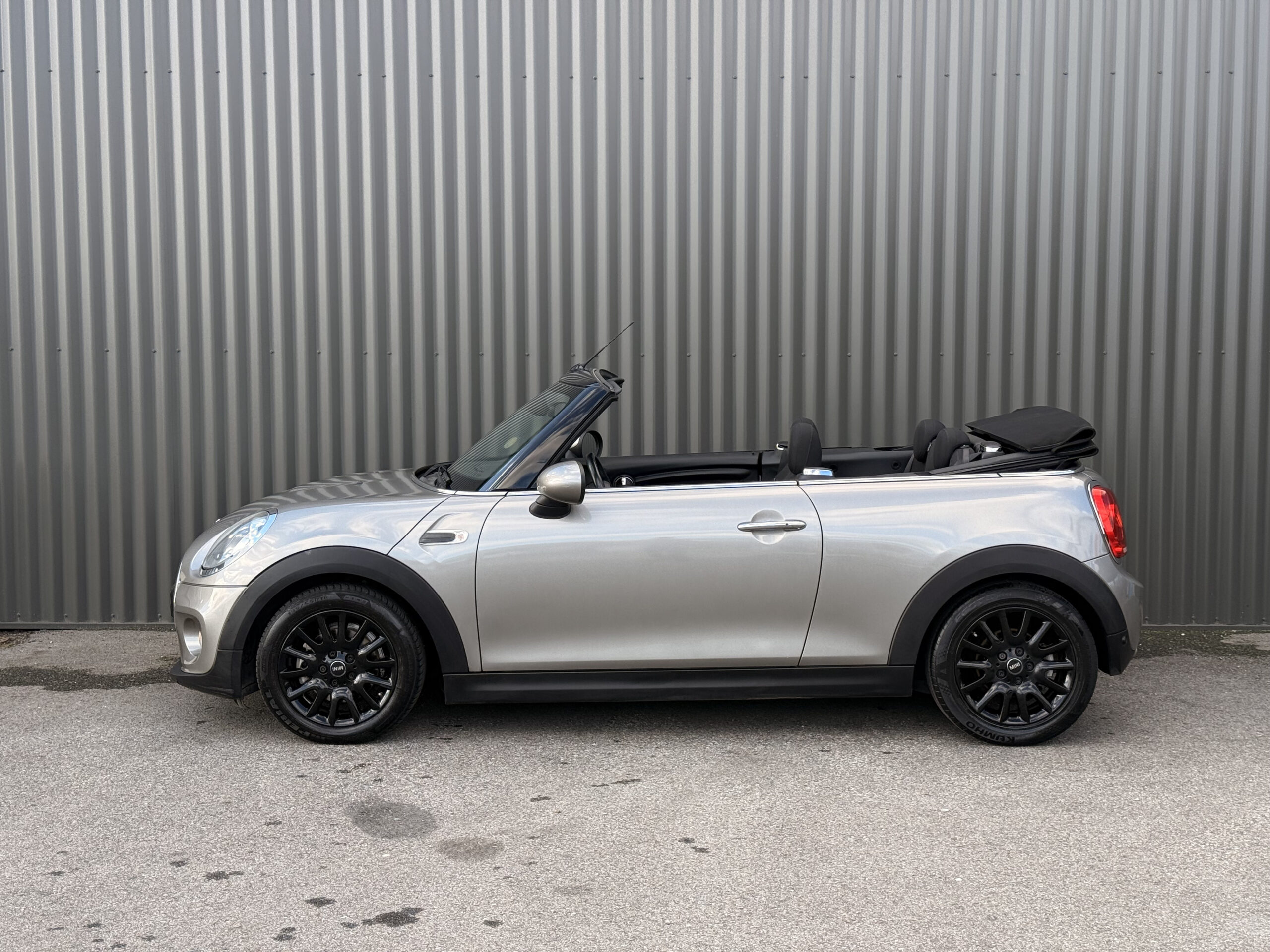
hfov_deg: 39.7
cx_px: 635
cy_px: 476
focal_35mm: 48
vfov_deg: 30.3
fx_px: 1761
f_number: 1.78
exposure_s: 1/975
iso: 100
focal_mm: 6.76
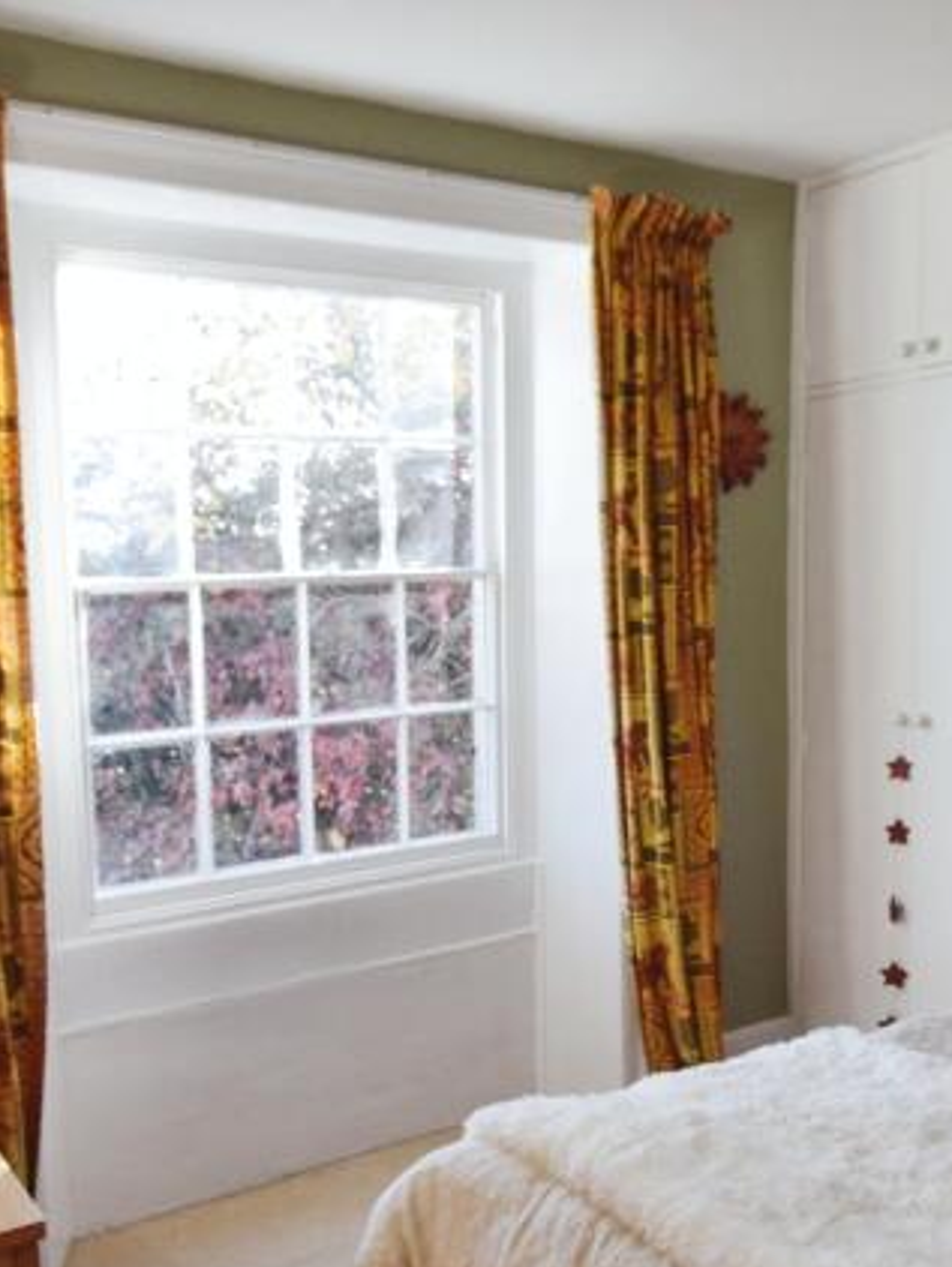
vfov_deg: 50.7
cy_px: 926
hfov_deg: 38.3
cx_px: 835
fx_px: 1282
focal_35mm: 35
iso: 400
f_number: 6.3
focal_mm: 10
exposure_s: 1/160
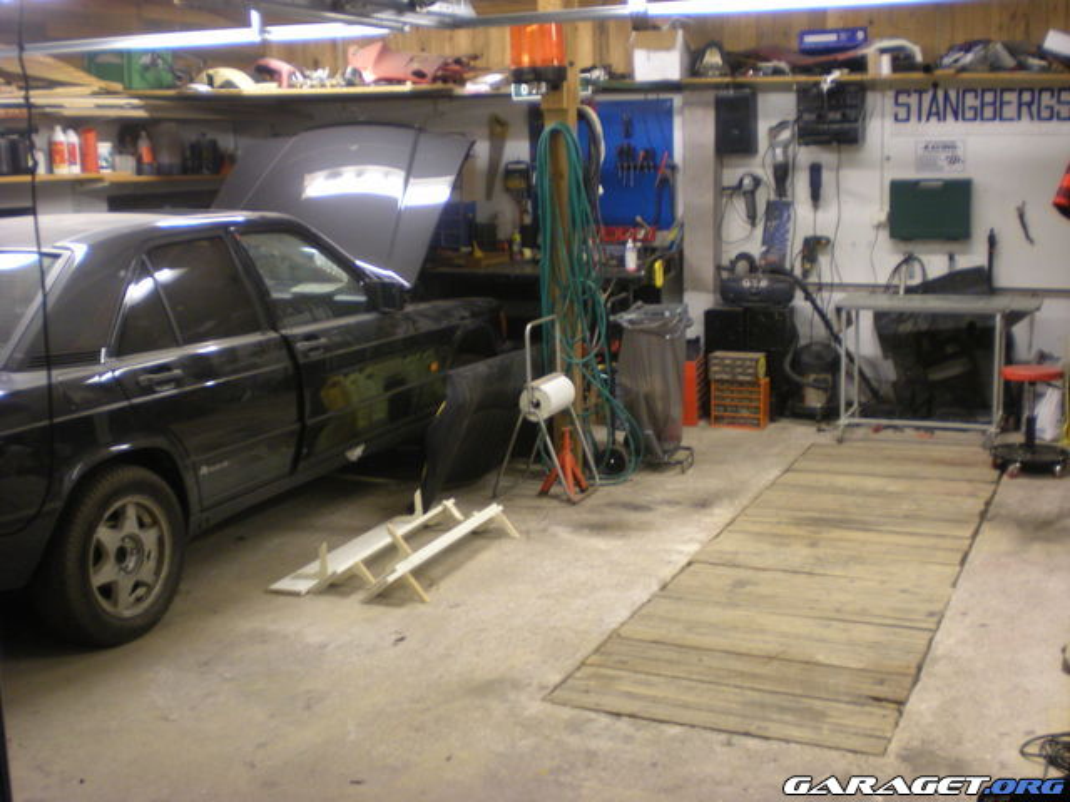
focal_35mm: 44
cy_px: 401
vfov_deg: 32.9
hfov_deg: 42.9
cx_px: 535
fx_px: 1360
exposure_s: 1/8
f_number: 3.5
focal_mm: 7.4
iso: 200
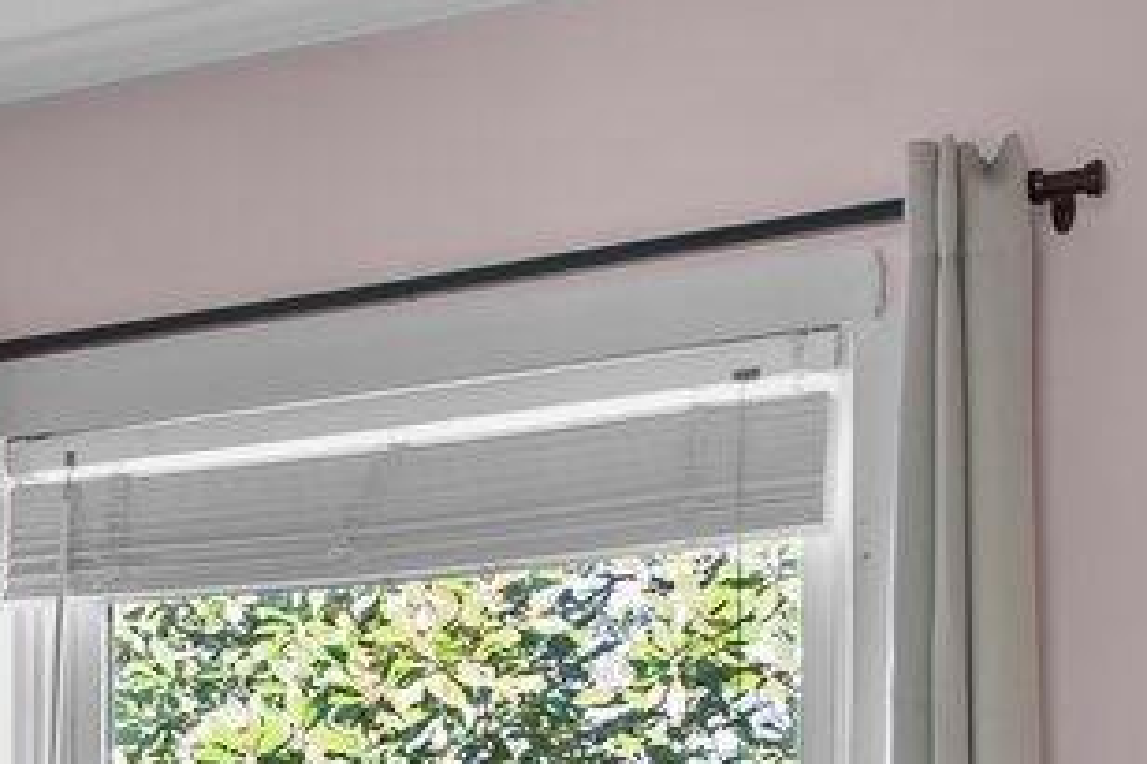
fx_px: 3598
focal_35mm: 113
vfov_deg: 11.5
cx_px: -685
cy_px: 1221
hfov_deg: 16.2
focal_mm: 17
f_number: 7.1
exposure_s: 4
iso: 125
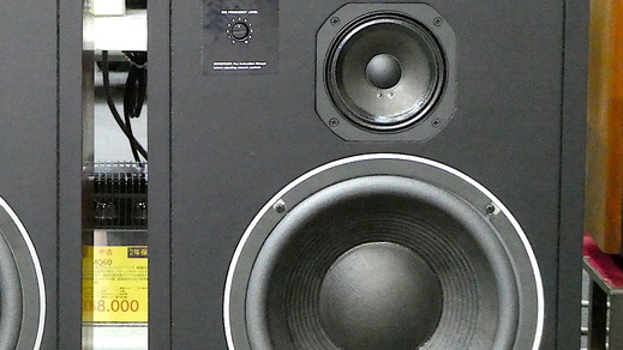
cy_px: 162
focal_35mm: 131
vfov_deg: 9.3
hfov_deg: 16.3
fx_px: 2164
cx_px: 125
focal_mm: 11.7
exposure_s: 1/20
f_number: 4.4
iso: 1600
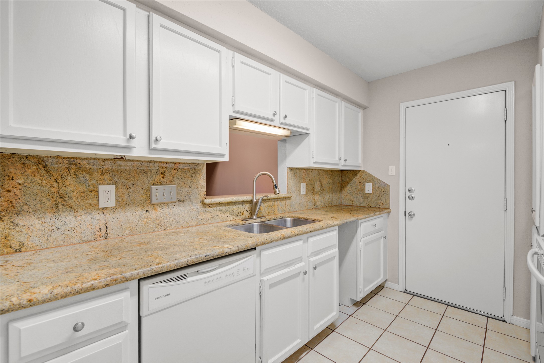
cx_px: 272
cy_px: 182
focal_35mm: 16
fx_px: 242
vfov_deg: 73.8
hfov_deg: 96.7
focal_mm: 16
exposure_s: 1/4
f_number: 8
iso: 250
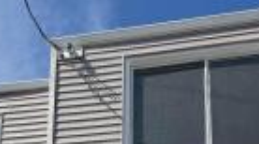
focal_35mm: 76
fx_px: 521
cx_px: 107
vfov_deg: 13.9
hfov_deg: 27.9
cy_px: 266
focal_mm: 6.76
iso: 80
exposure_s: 1/4167
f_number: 1.78
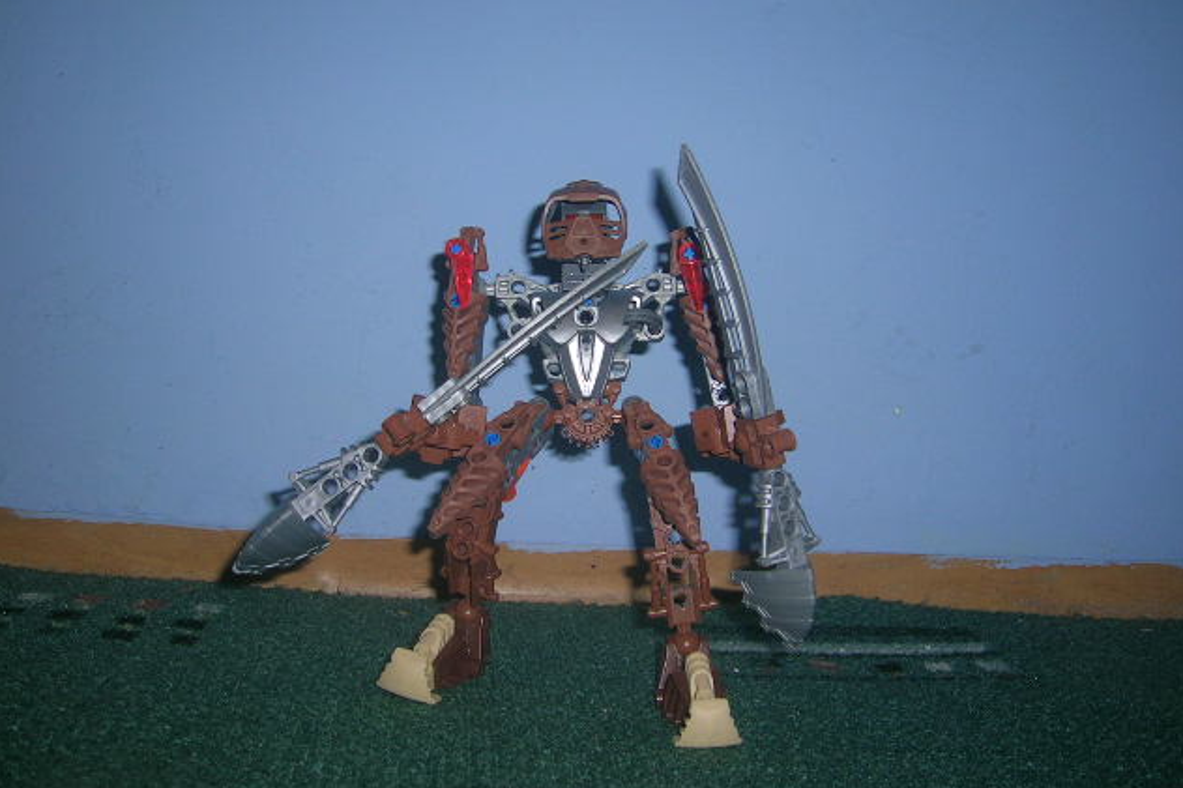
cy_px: 359
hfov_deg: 49.6
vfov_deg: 34.2
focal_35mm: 39
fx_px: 1281
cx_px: 592
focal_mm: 5.7
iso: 50
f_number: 2.8
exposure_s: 1/60.1
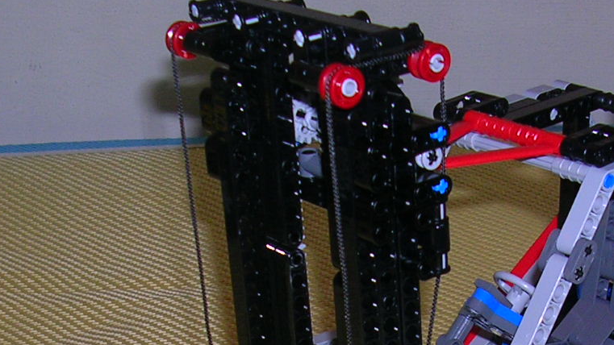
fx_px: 1416
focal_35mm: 87
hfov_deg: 24.3
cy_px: 430
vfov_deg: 13.5
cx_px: 406
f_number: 2.8
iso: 50
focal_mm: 5.8
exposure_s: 1/60.1
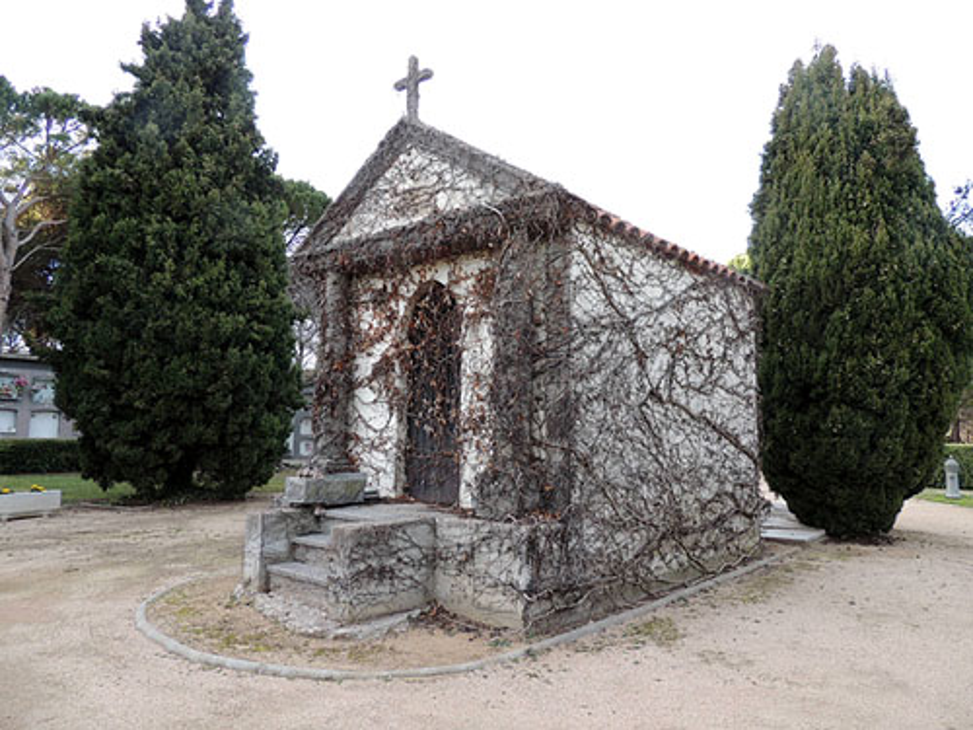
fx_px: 675
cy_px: 365
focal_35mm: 24
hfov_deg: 71.6
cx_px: 486
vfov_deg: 56.8
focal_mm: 4.3
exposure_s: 1/100
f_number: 3
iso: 100
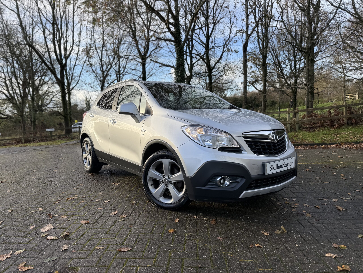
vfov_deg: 56.8
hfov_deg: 71.6
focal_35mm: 24
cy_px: 136
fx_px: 252
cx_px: 182
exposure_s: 1/1211
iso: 80
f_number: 1.78
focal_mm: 6.76
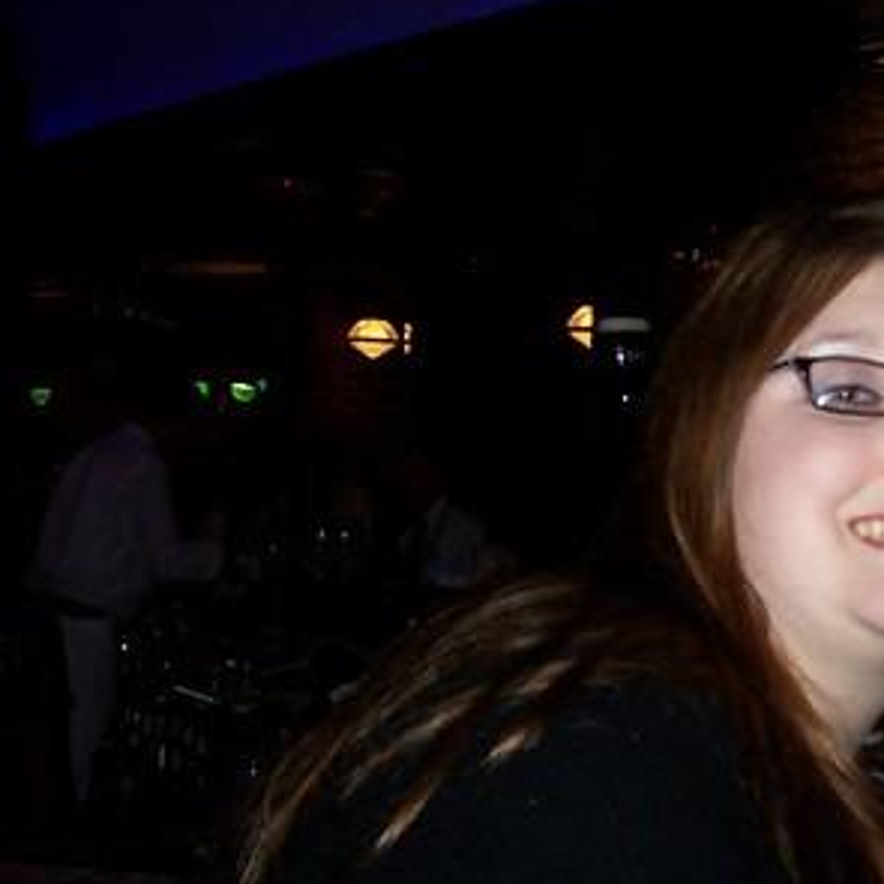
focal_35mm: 71
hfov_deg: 23.4
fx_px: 2051
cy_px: 512
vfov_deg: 24.3
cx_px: 860
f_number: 2.8
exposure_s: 1/60
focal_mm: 5.6
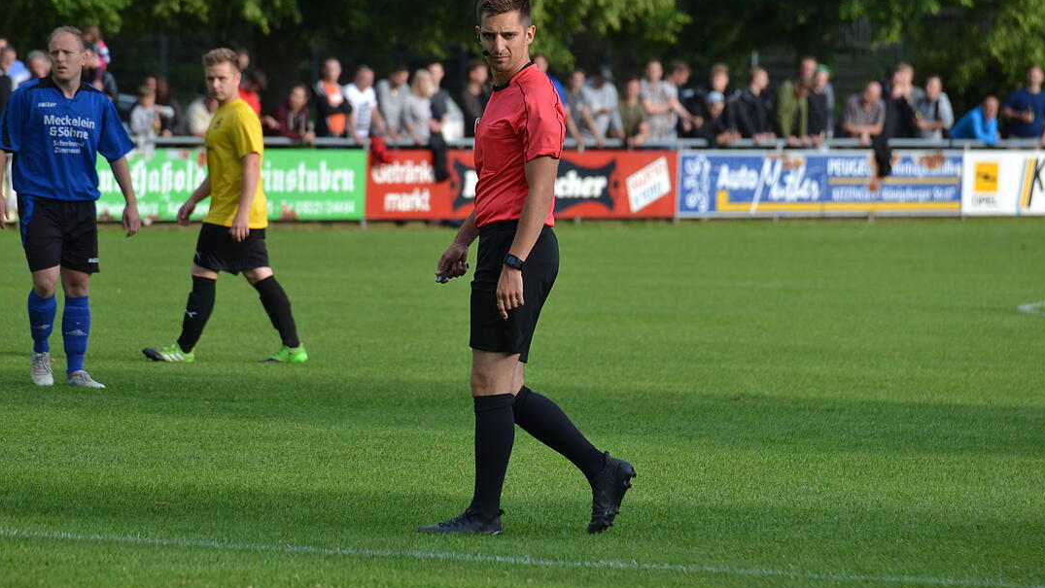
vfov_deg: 4.1
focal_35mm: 300
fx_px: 8314
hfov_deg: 7.2
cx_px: 524
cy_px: 282
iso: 400
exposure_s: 1/500
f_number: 5.3
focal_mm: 190
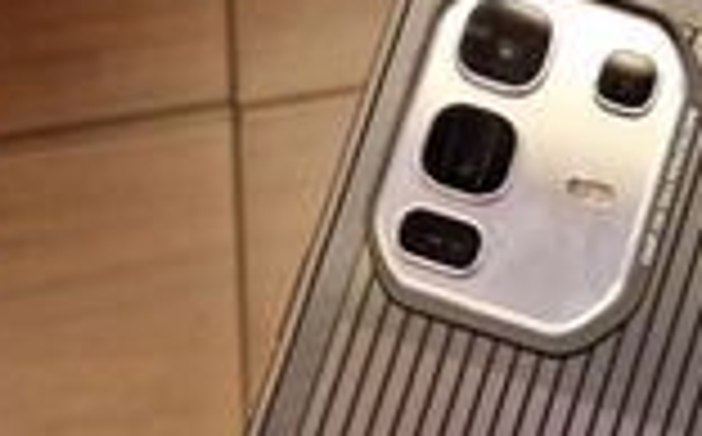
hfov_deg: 21.7
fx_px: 1834
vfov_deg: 13.5
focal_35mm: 96
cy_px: 330
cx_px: 382
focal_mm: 5.4
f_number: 1.8
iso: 640
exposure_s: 1/50
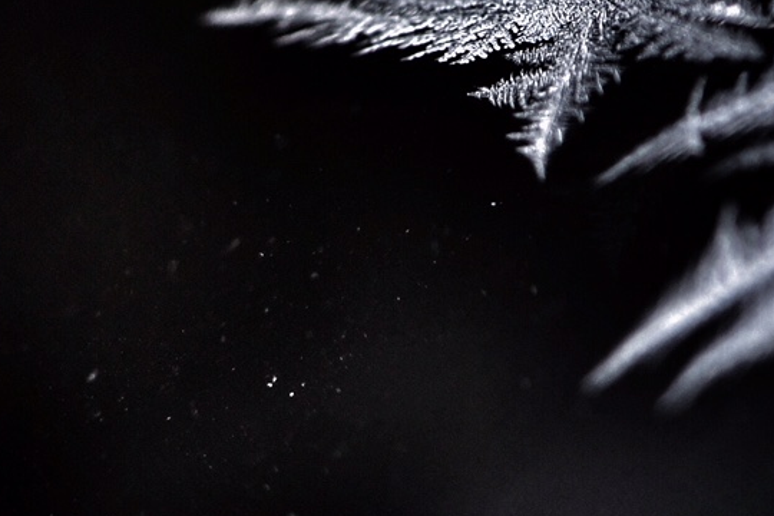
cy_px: 734
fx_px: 8556
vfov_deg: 3.4
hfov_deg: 5.2
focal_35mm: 398
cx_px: -251
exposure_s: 1/200
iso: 400
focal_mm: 105
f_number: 7.1
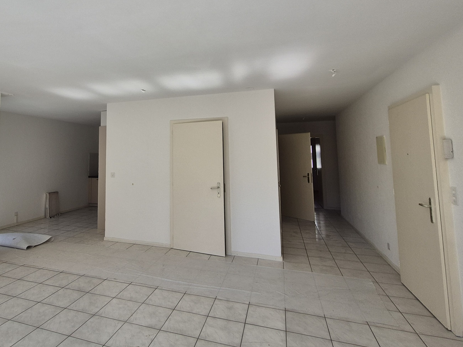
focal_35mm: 20
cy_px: 130
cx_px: 176
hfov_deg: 80.4
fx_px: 268
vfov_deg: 65.0
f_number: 2.2
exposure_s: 1/578
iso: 50
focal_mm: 1.74
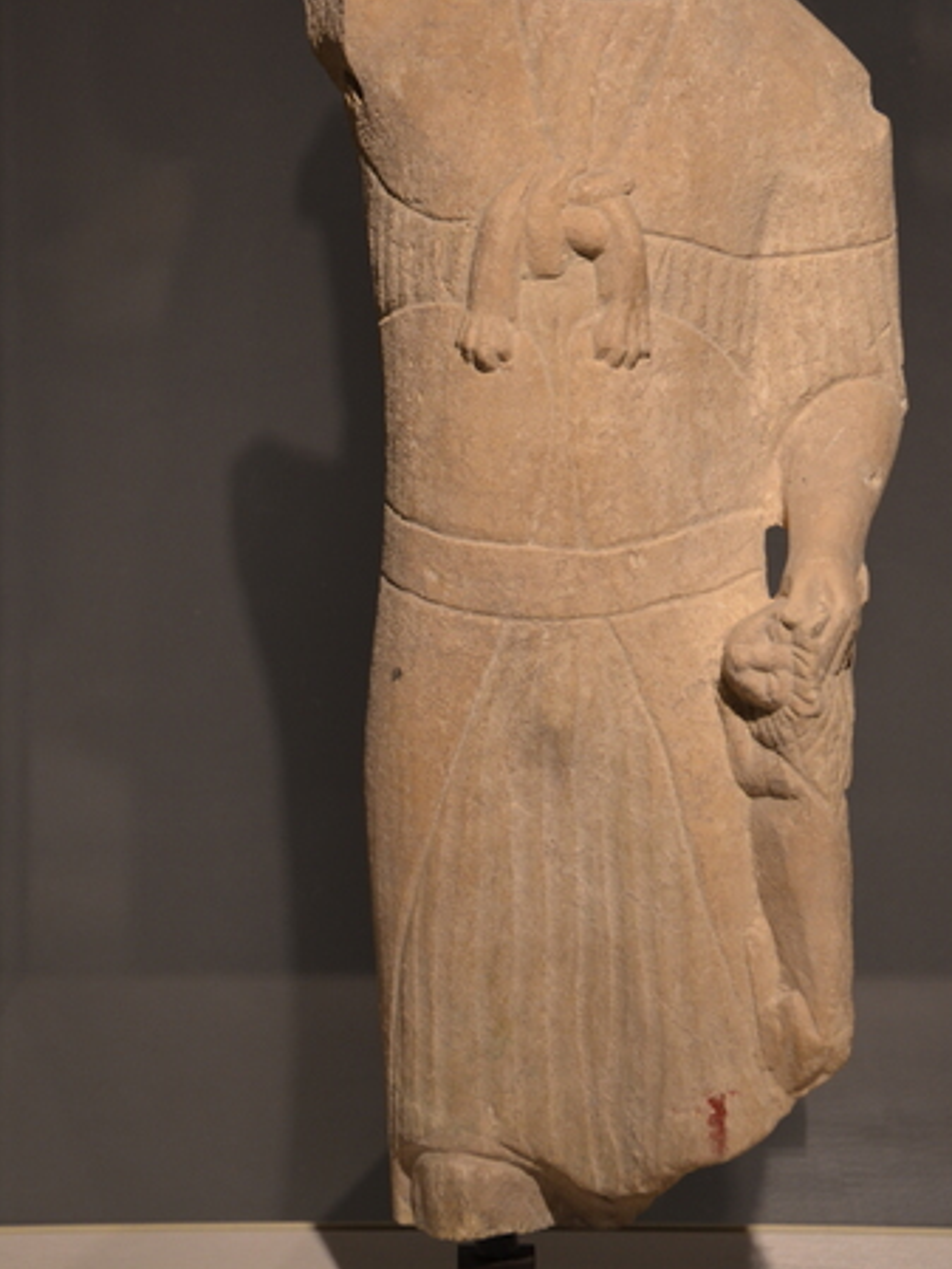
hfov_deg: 10.0
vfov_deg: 13.2
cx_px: 508
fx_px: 5461
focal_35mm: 149
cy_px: 384
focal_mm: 70
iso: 400
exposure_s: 1/30
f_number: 5.3
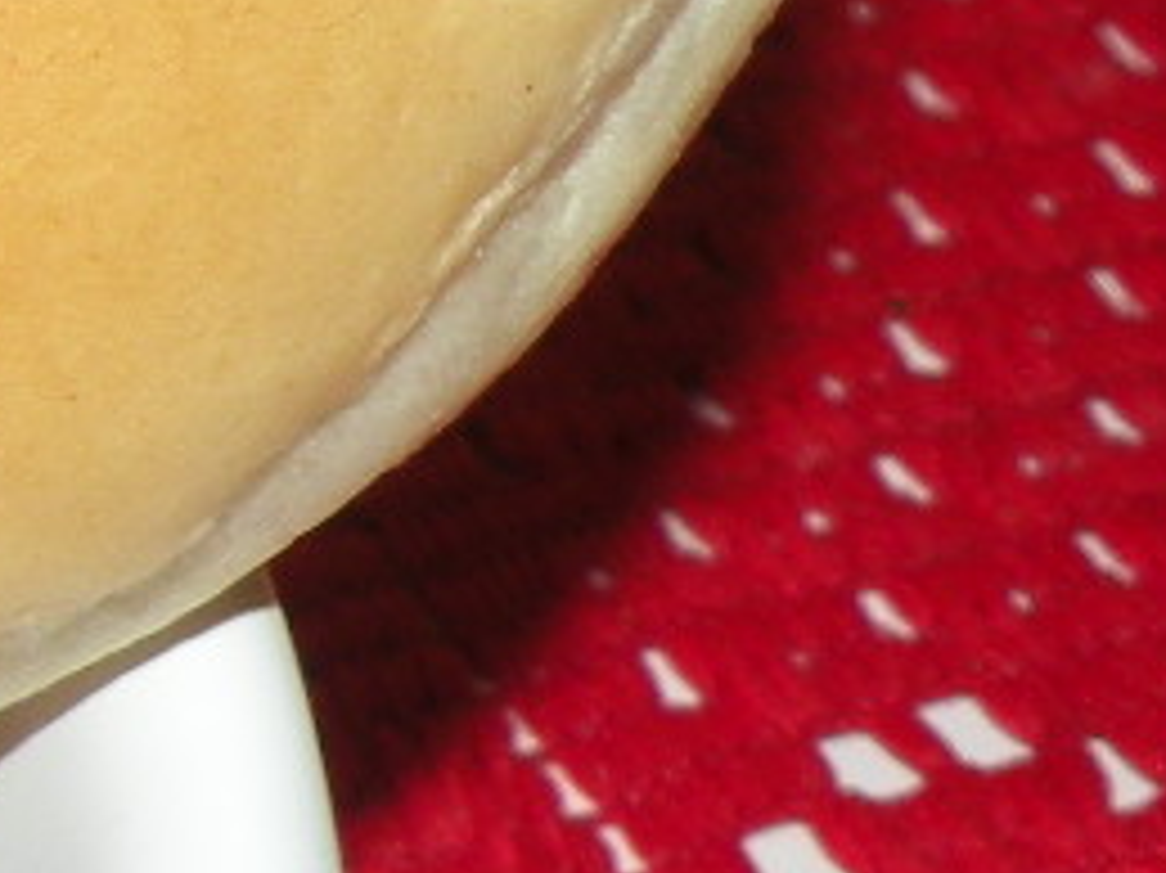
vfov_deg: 7.3
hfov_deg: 8.7
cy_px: 590
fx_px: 6868
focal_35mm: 204
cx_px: -1796
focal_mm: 5.8
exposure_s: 1/60
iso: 64
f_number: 3.2
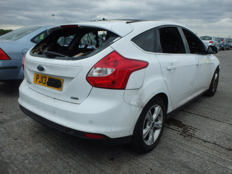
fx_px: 188
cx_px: 116
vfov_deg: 49.7
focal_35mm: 28
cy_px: 87
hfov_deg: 63.4
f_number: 3.9
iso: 125
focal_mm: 5
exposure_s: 1/800
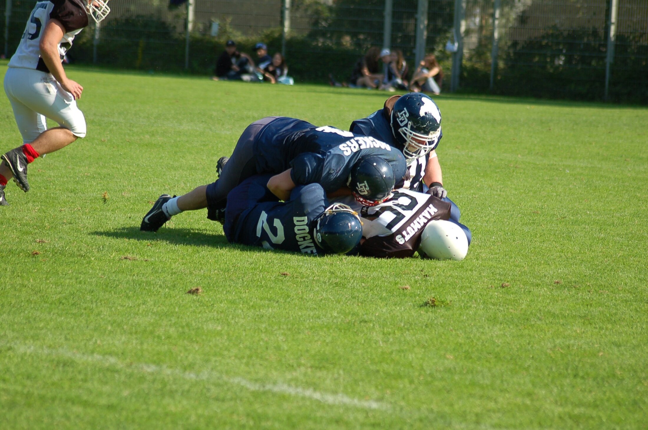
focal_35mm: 202
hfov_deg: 10.2
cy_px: 215
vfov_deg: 6.8
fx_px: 3638
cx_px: 324
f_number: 4.5
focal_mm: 135
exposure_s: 1/1000
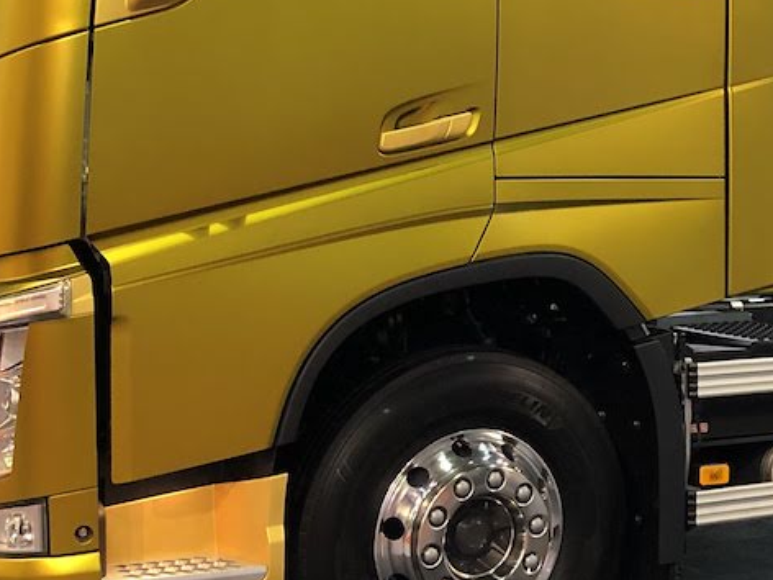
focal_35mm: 76
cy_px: 88
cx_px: 673
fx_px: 1697
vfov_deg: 19.1
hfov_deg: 25.0
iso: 80
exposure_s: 1/17
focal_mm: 4
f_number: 1.8
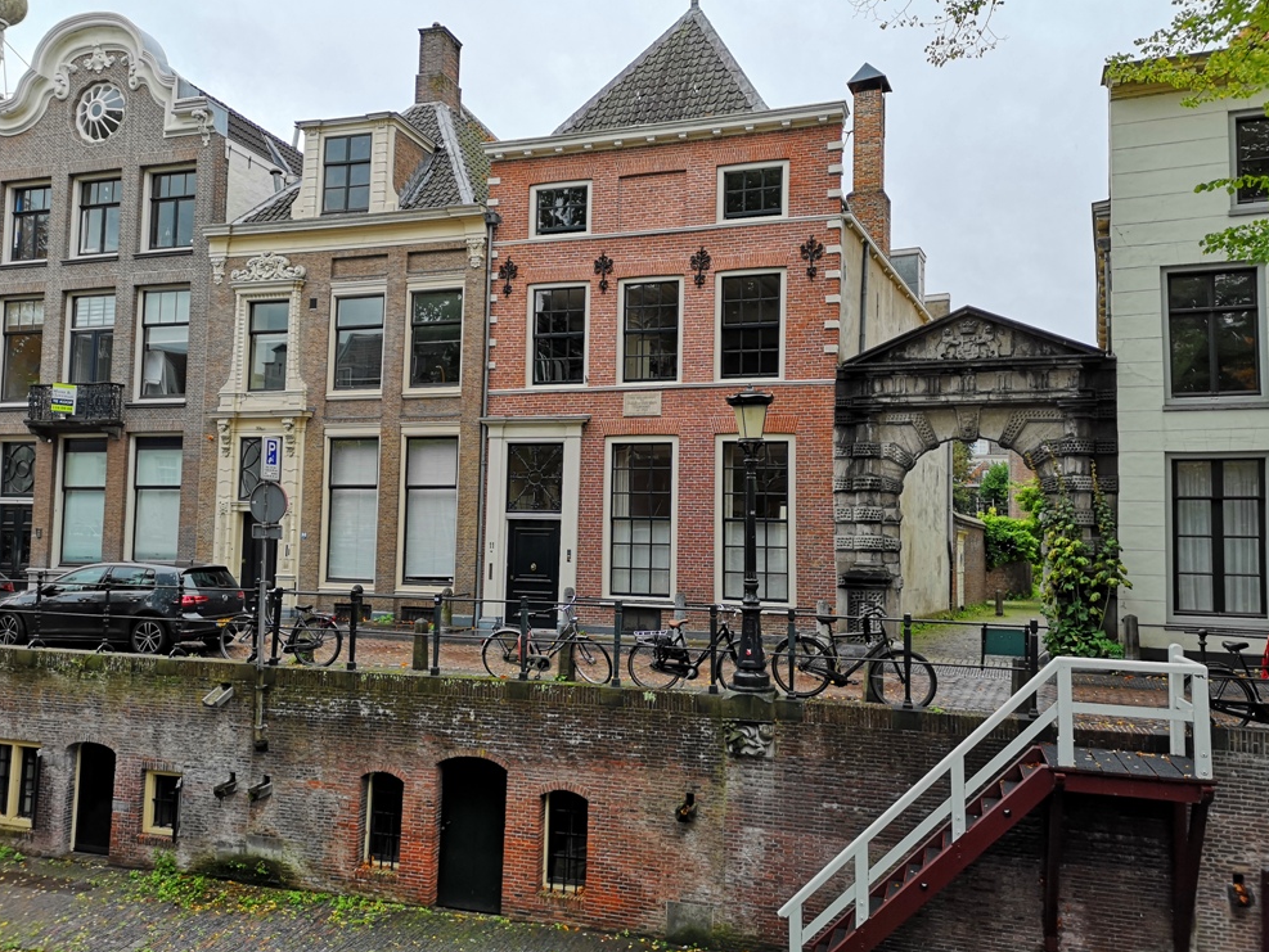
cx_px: 624
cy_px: 465
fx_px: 1027
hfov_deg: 63.4
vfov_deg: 49.8
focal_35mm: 28
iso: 50
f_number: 1.8
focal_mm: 3.95
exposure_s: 1/549
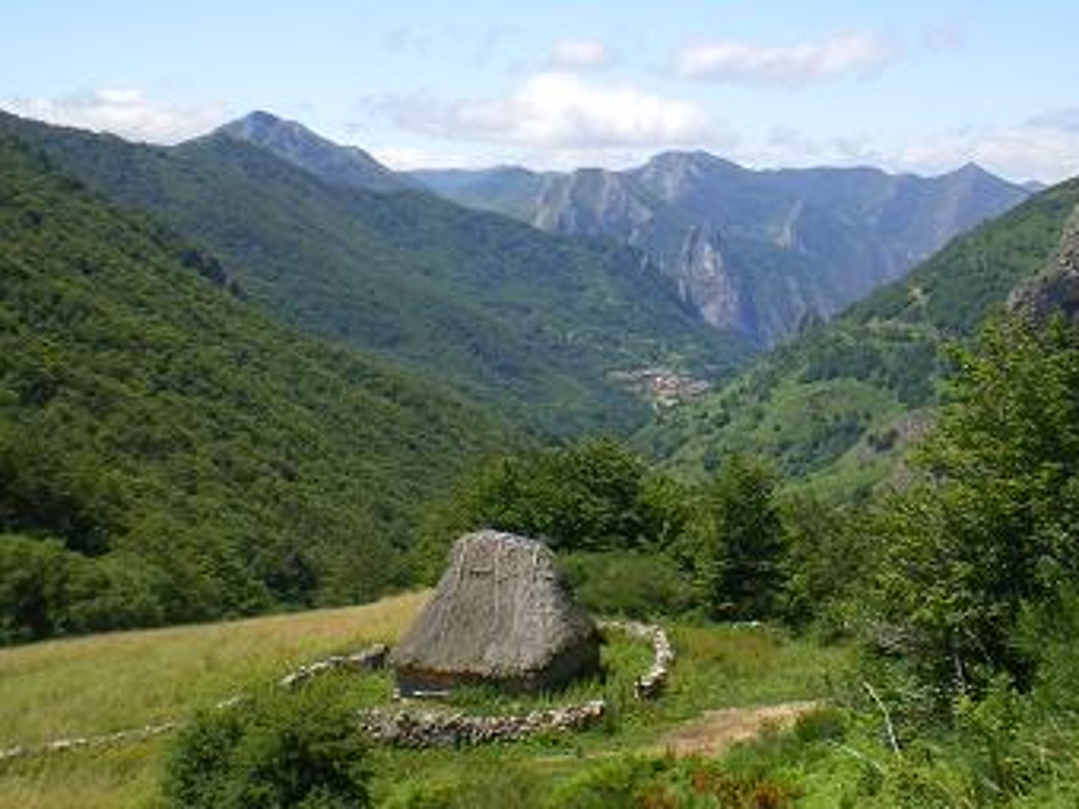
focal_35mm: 59
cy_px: 371
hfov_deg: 32.5
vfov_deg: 24.8
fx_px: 1839
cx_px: 679
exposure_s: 1/250
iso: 64
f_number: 4.6
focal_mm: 6.3
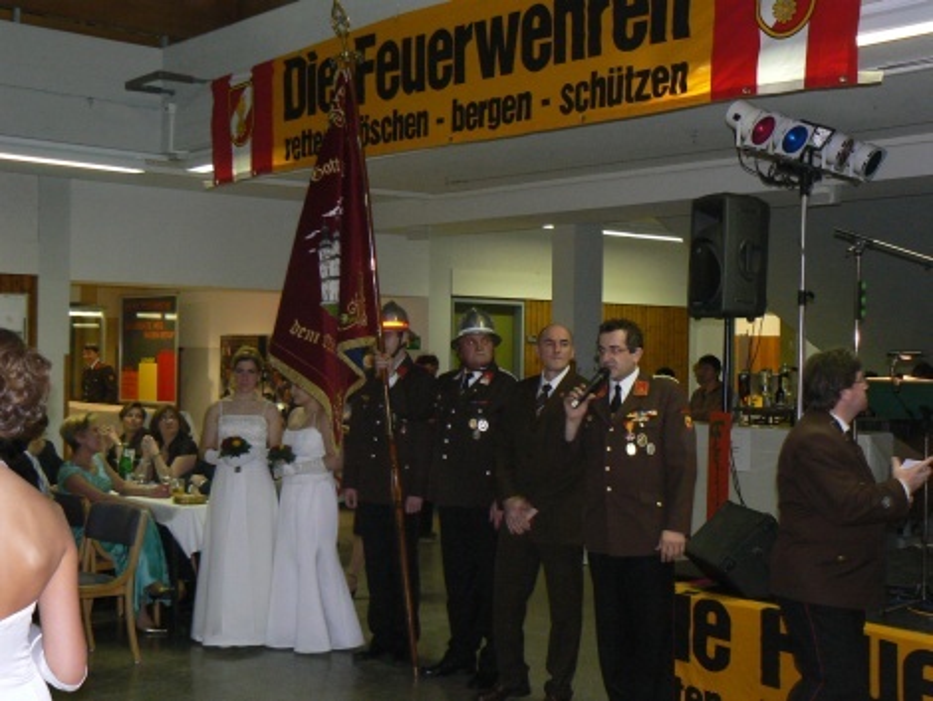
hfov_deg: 38.2
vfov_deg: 29.1
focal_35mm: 50
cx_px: 466
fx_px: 1348
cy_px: 350
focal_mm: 8.3
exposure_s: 1/30
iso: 200
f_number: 2.8
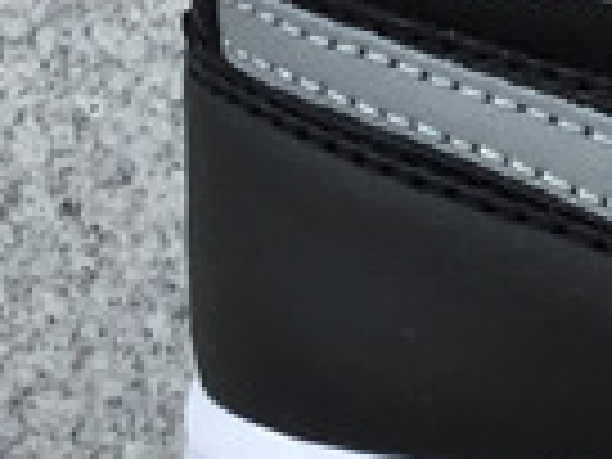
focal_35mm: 205
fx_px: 3624
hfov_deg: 8.9
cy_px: 529
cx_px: 1382
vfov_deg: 7.2
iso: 25
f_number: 2.4
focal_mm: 3.3
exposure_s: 1/100
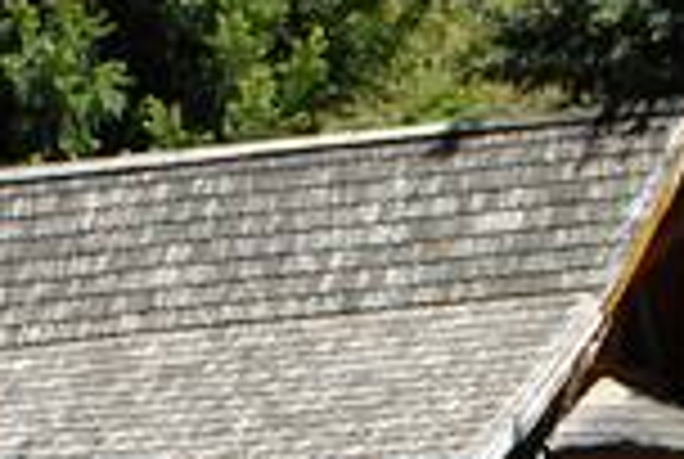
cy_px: 603
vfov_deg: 6.4
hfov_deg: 9.6
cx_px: 580
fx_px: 4055
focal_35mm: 213
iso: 100
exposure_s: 1/350
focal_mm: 9.2
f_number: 4.2
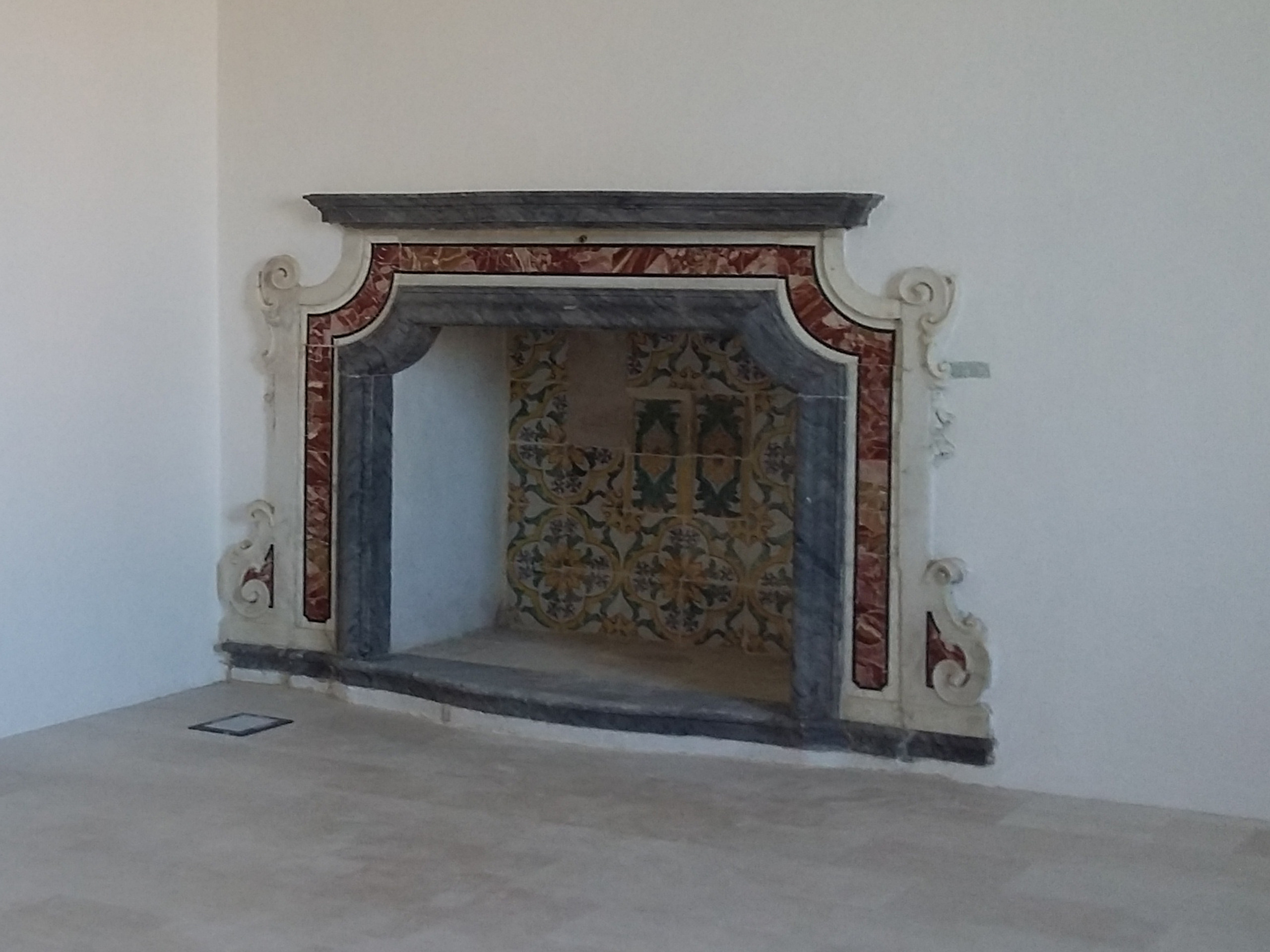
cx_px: 635
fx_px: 1357
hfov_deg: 50.1
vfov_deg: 38.7
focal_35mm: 37
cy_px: 476
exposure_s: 1/30
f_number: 2.8
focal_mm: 6.2
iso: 672
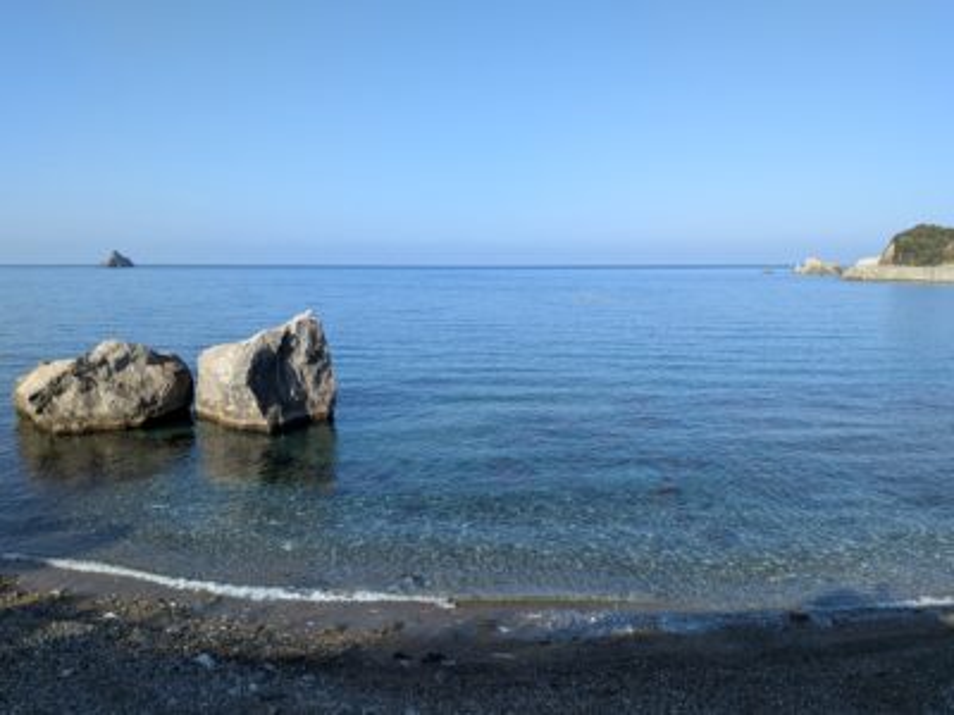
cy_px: 358
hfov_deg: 71.6
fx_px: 661
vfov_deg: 56.8
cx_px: 477
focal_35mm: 24
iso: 29
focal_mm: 4.53
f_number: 1.7
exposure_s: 1/1190
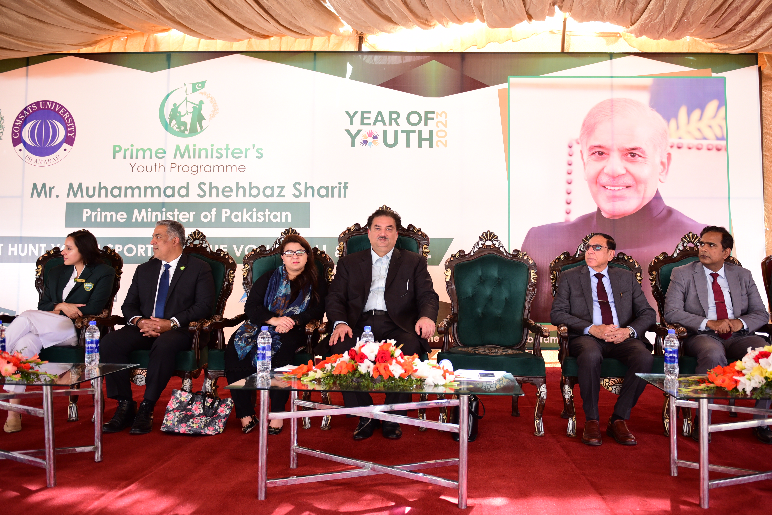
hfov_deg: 63.5
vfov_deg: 45.0
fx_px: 622
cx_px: 424
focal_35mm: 29
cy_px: 245
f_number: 2.8
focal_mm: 24
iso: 500
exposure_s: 1/200
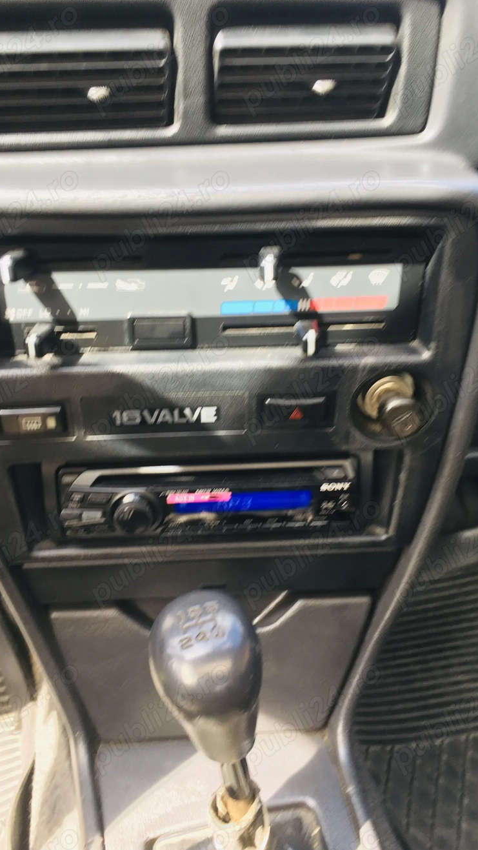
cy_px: 422
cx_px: 235
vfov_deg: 61.0
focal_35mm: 32
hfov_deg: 36.7
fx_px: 721
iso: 25
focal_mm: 4.15
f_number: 2.2
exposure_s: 1/50
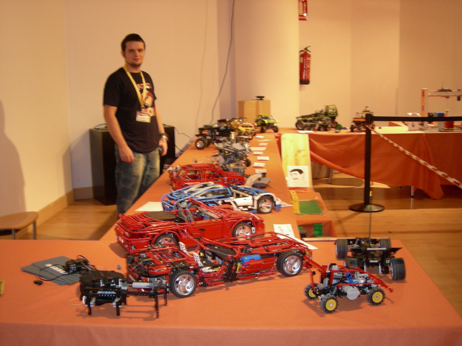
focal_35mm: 44
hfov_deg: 42.9
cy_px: 173
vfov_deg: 32.9
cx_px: 231
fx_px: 587
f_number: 2.9
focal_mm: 9.1
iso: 200
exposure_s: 1/6.1
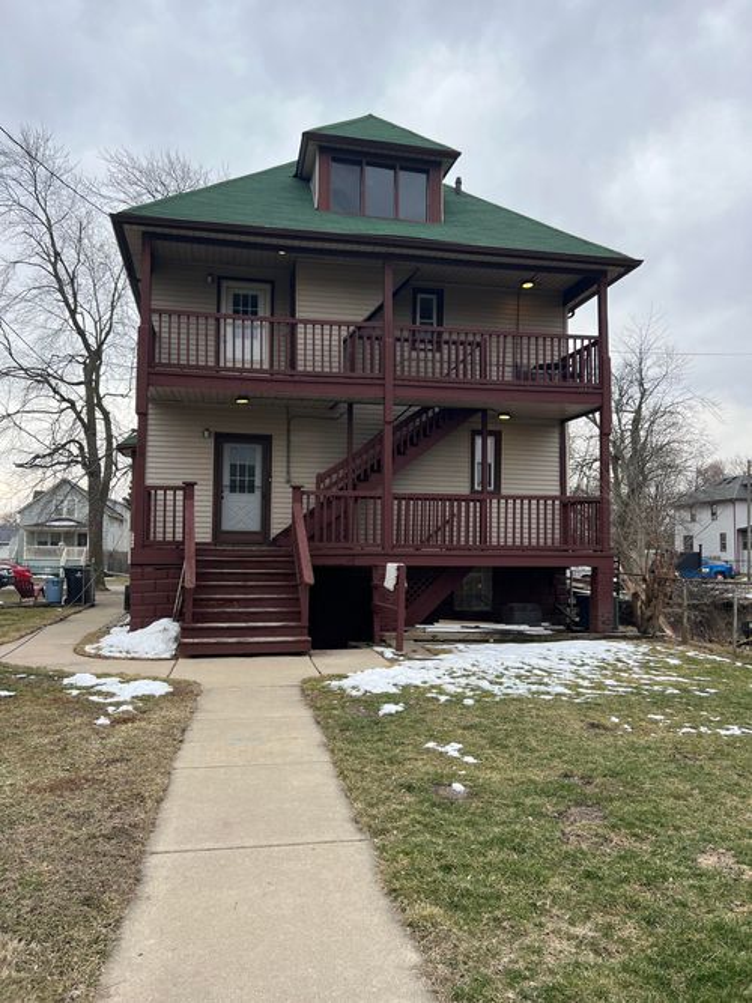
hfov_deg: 53.0
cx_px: 376
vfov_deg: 67.3
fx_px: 753
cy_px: 502
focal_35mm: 26
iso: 50
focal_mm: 5.7
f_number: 1.5
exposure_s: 1/1934
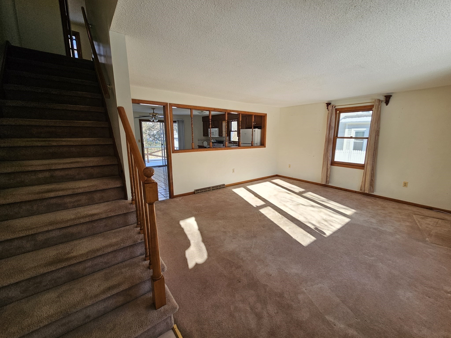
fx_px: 169
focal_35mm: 13
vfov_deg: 89.9
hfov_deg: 106.2
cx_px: 226
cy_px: 169
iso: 64
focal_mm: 2.2
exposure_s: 1/292
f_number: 2.2
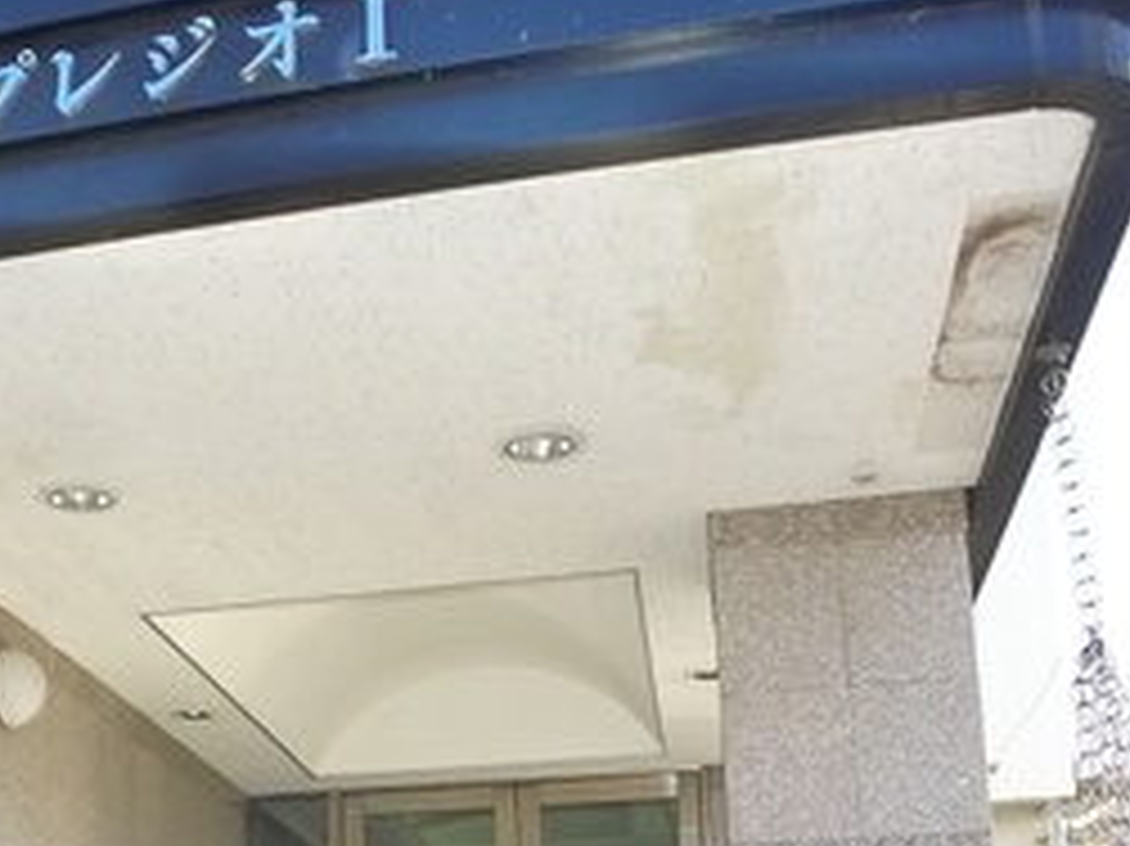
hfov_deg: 28.5
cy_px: 866
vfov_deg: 21.1
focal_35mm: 67
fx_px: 2186
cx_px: 266
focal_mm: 5.1
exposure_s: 1/250
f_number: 2.8
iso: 400
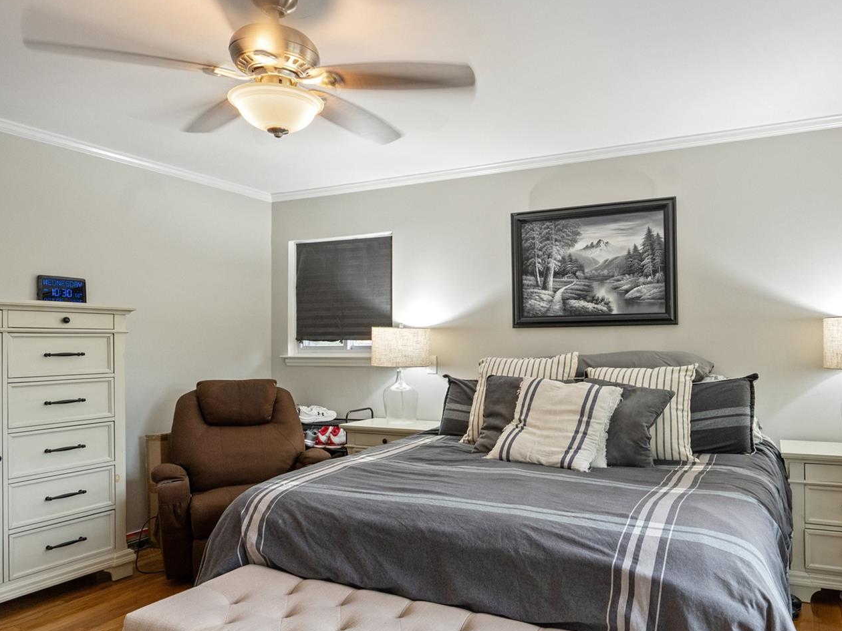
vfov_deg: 54.8
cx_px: 512
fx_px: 608
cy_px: 341
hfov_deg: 68.6
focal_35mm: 25
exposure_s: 1/10
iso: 1600
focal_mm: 16
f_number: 6.3
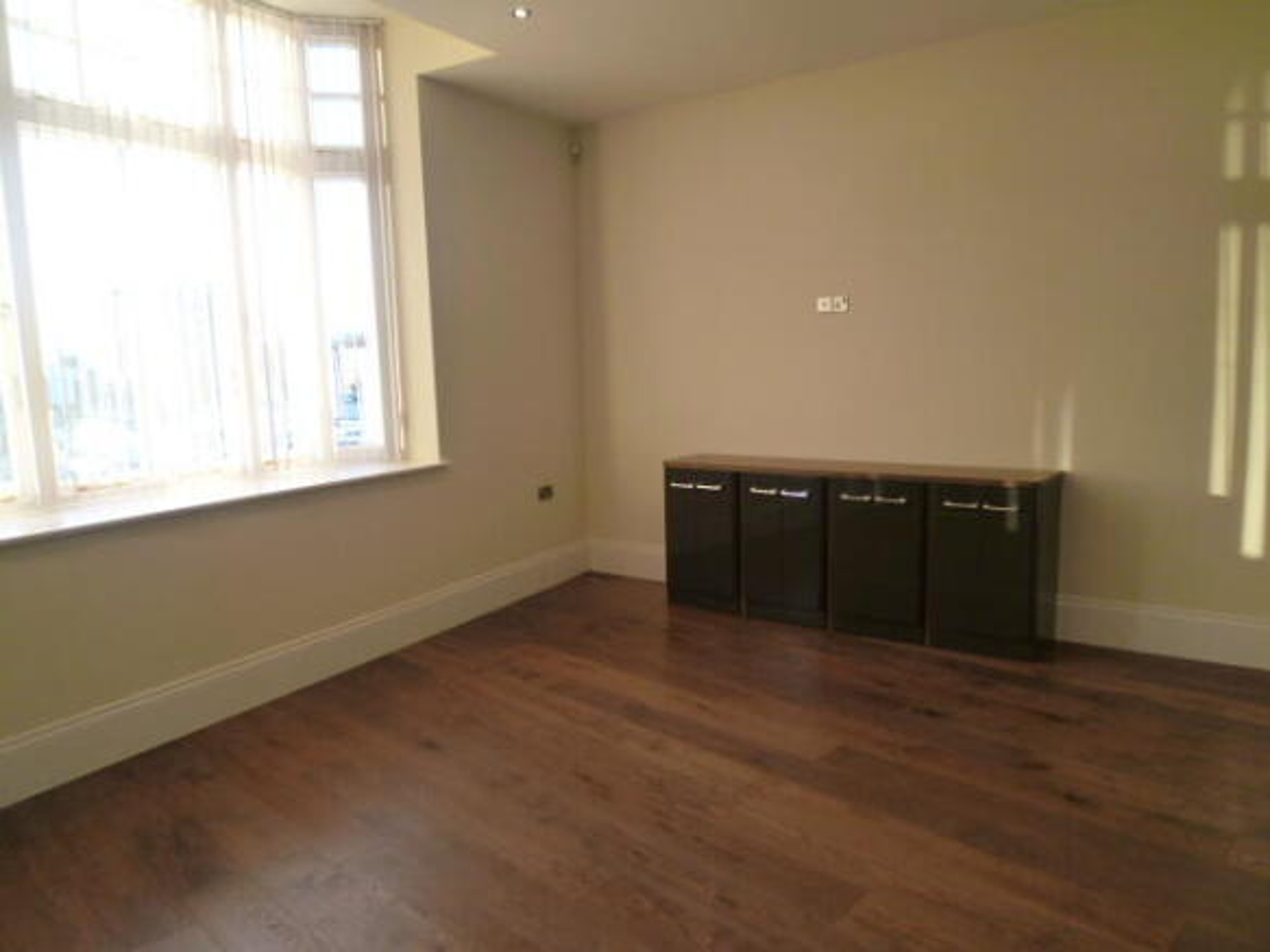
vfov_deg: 56.8
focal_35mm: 24
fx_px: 880
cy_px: 476
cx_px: 635
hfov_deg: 71.6
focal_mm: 4.3
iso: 125
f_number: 2.2
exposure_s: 1/60
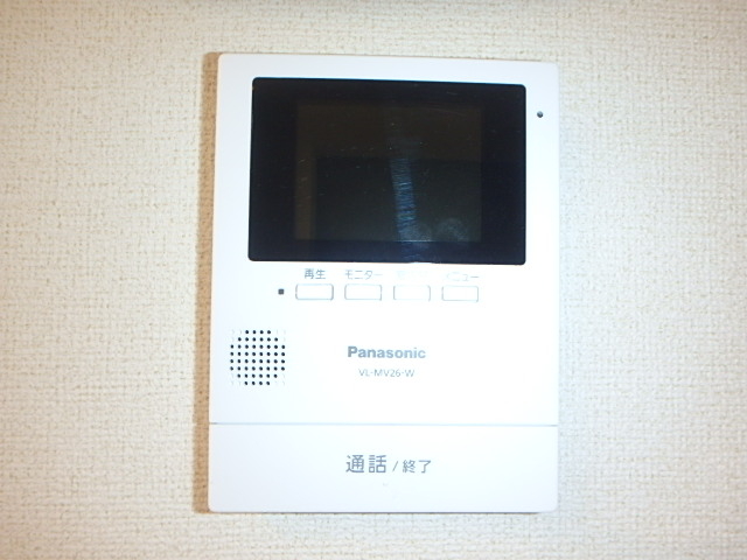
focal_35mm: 21
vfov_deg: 63.4
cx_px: 374
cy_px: 280
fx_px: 453
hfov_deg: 79.0
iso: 250
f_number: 3.5
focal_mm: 3.7
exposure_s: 1/30
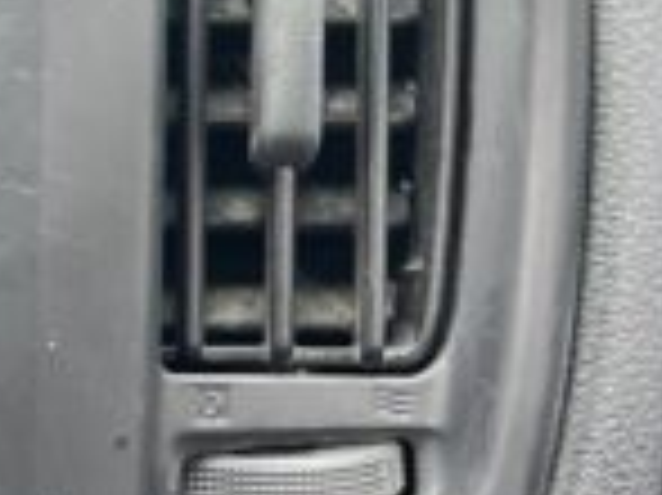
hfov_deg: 12.2
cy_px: 317
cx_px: -730
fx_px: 2694
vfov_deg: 10.5
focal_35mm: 141
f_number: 1.5
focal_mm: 5.7
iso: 125
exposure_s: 1/116
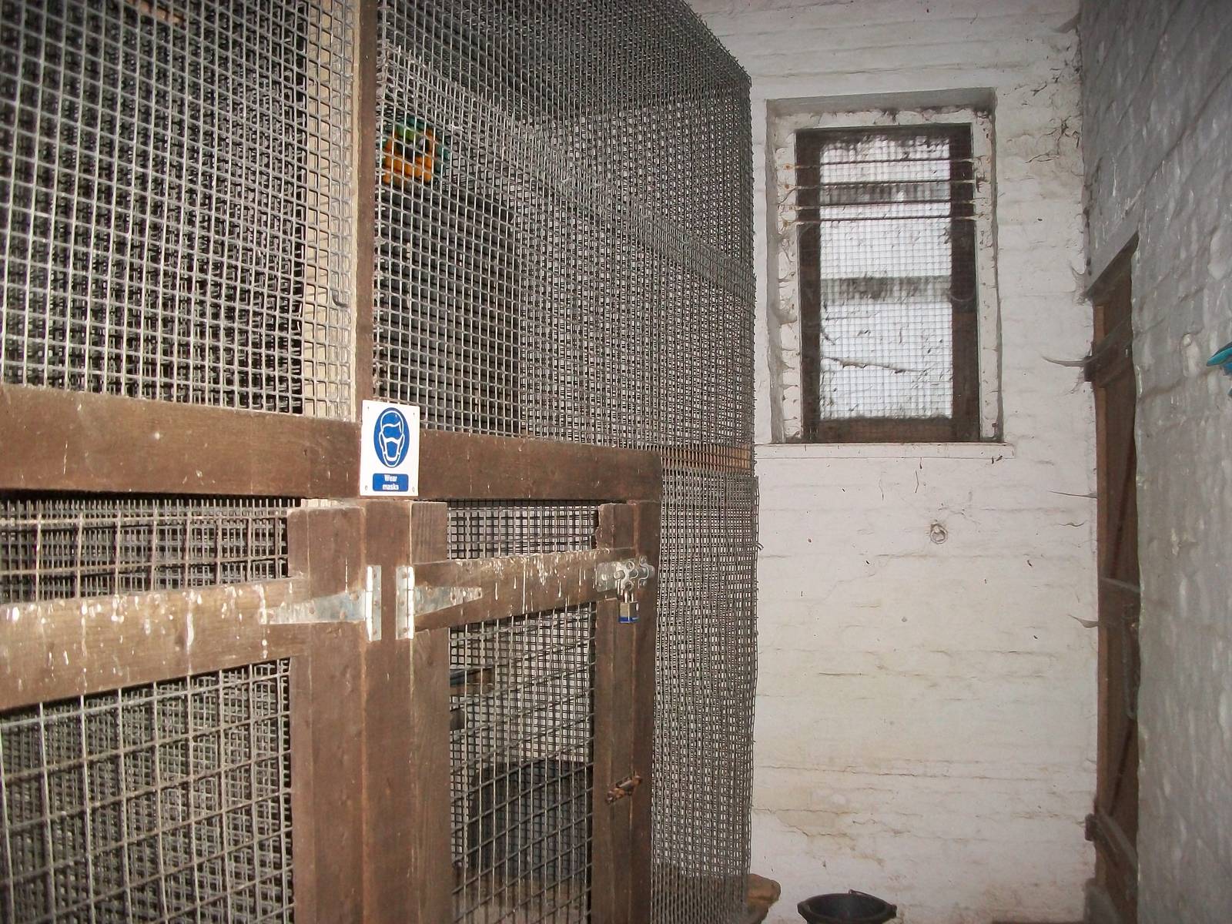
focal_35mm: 32
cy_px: 462
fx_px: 1139
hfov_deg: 56.8
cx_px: 616
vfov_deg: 44.2
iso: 240
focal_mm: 5.7
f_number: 2.9
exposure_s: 1/30
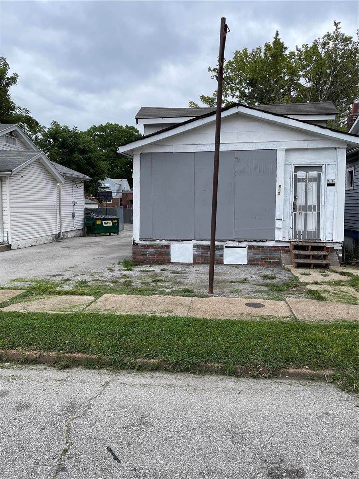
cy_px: 240
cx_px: 180
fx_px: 346
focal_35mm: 25
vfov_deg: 69.4
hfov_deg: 54.9
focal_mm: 5.1
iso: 32
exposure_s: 1/1200
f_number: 1.6
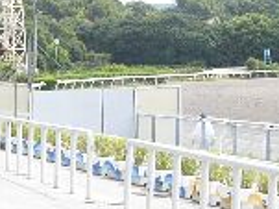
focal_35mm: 153
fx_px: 1232
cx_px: -33
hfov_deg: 12.7
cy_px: 48
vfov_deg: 9.7
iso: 100
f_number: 2.8
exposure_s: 1/1000
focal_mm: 6
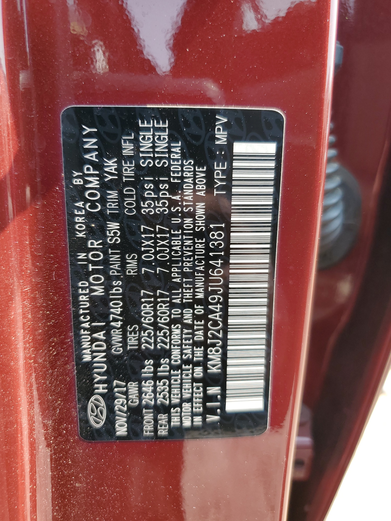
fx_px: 392
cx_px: 196
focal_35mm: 26
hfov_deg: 53.1
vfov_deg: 67.3
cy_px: 260
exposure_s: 1/370
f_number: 1.5
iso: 50
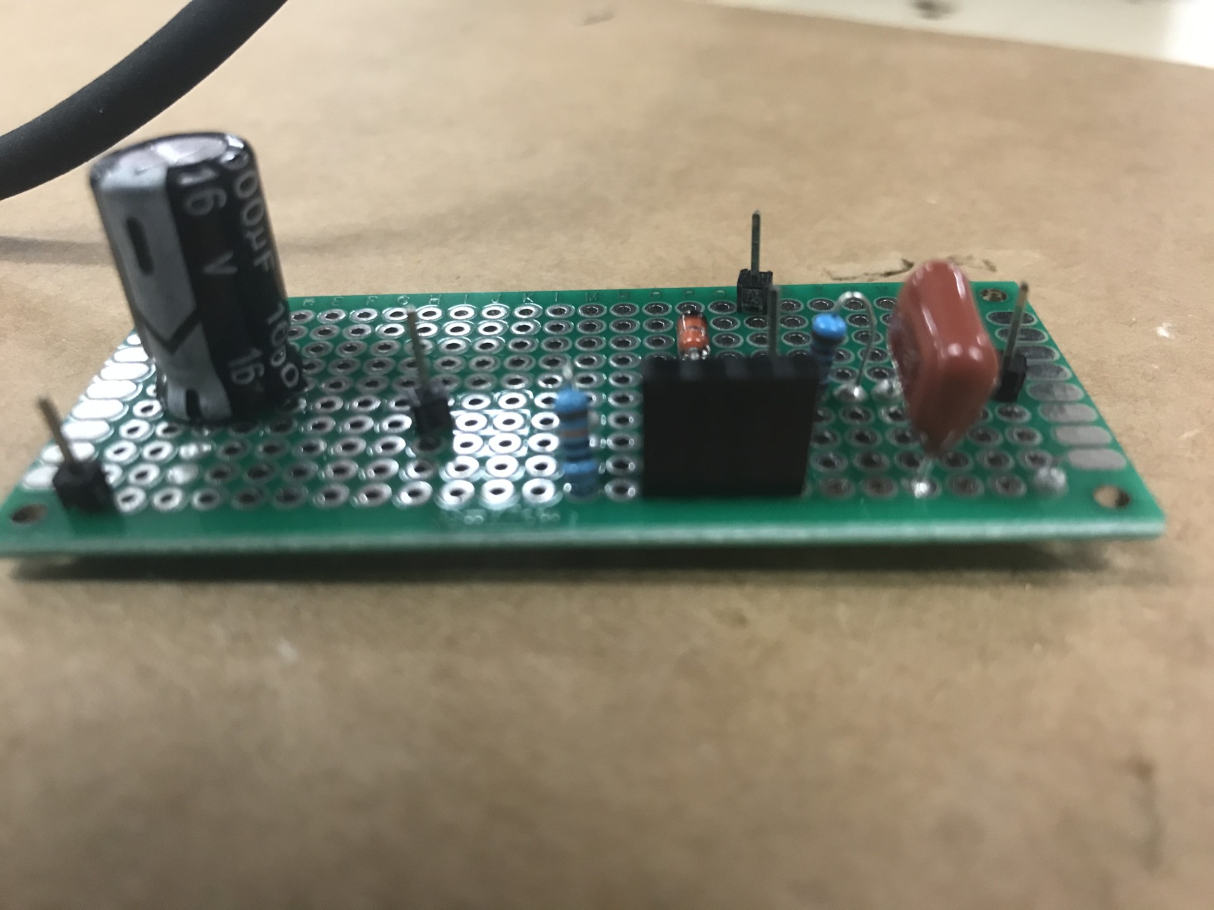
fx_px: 982
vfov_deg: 49.7
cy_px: 455
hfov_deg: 63.4
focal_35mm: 28
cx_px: 607
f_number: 1.8
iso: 100
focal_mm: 3.99
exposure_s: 1/13
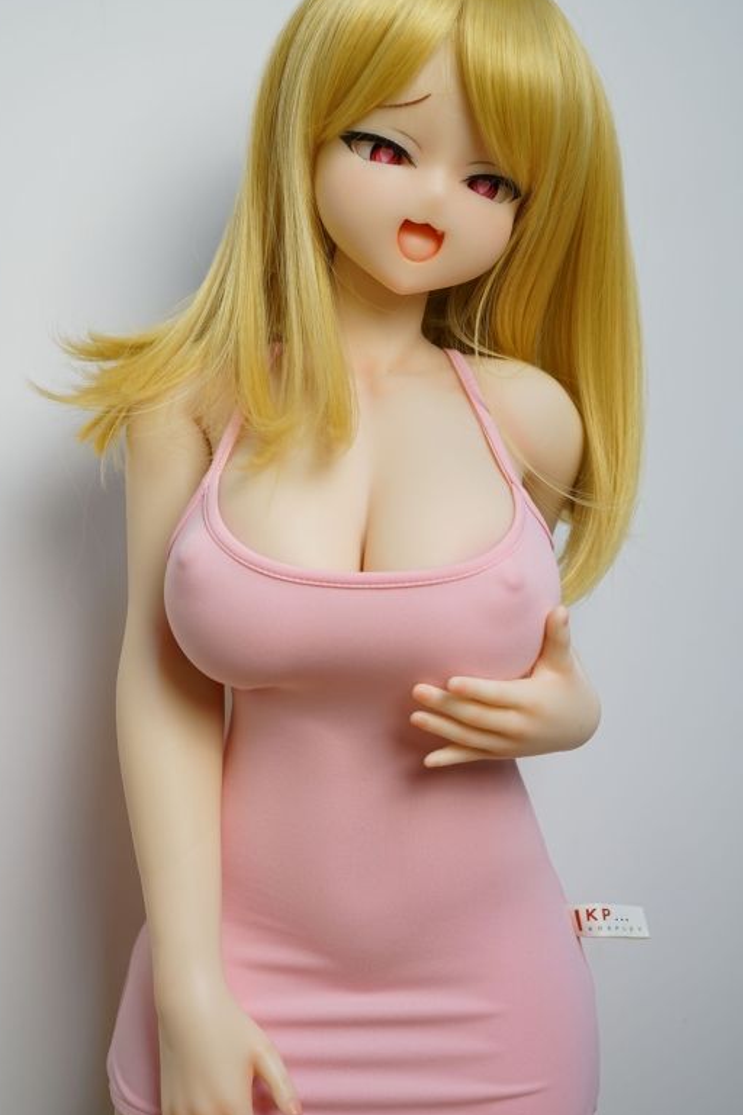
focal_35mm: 41
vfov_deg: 47.3
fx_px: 1269
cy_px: 614
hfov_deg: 32.6
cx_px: 367
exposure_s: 1/100
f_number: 4.5
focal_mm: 35
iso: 400
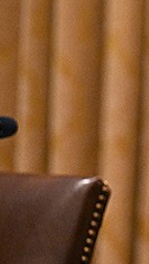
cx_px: 410
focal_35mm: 476
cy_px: 104
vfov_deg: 4.5
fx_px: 3332
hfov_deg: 2.5
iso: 6400
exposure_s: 1/320
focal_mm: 145
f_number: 4
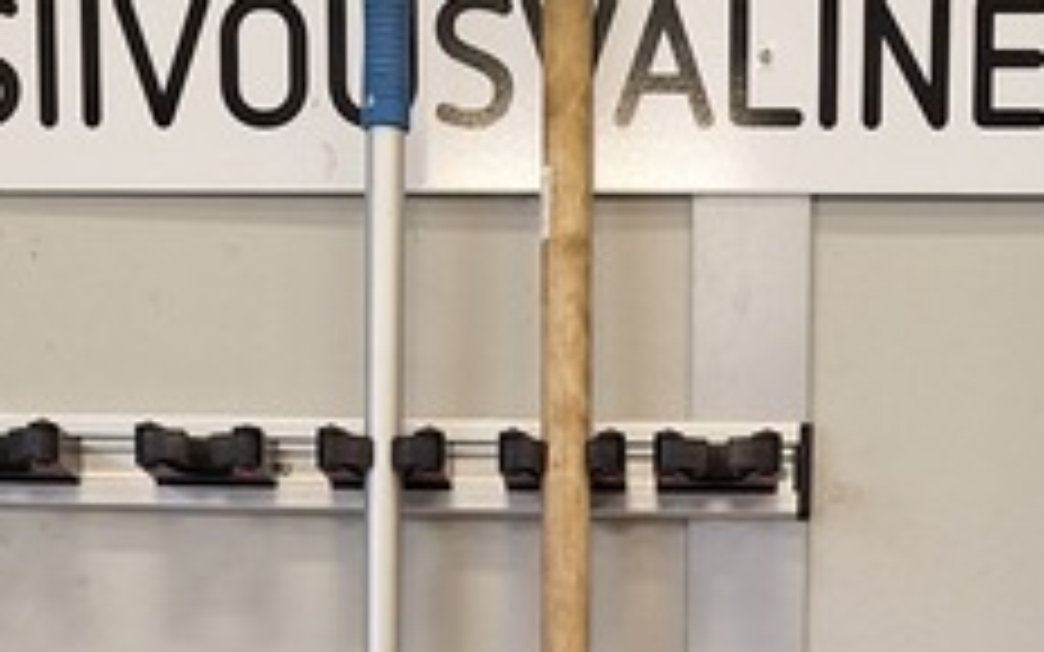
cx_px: 598
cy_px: 1259
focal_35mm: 84
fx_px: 2390
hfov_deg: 24.6
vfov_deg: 13.5
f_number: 1.8
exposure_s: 1/50
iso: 40
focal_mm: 5.54
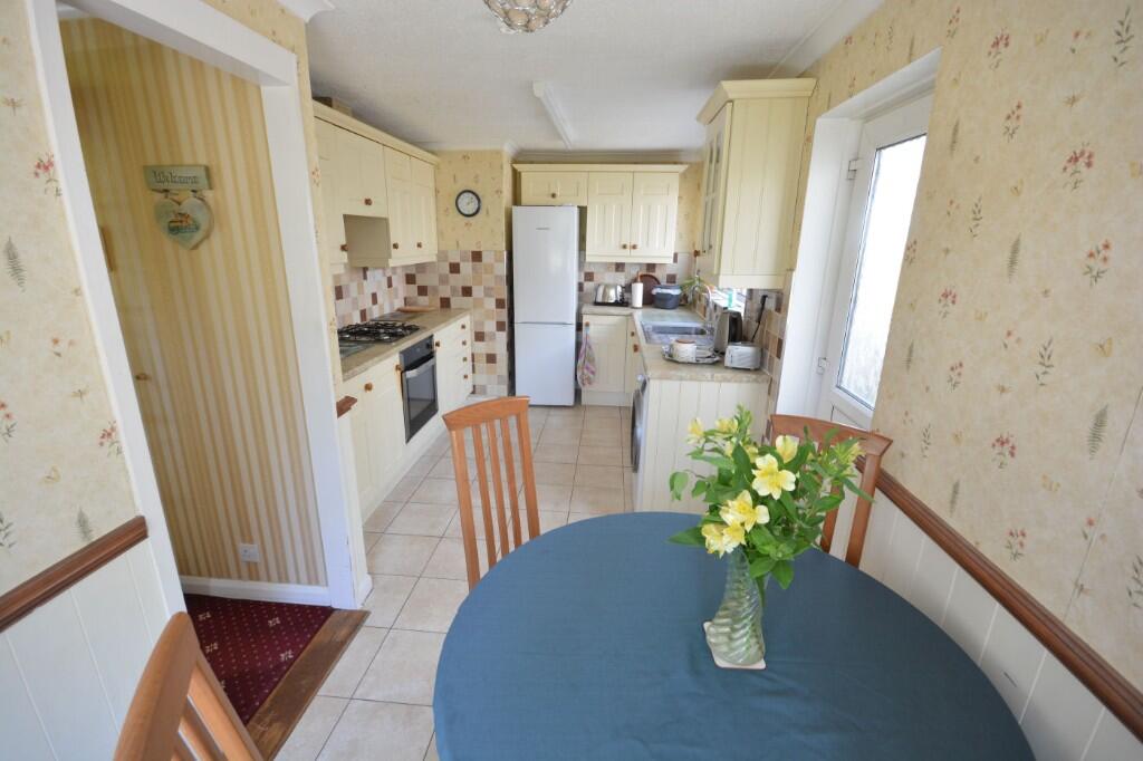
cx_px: 572
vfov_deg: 77.3
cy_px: 380
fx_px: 476
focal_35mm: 15
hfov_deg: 100.4
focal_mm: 10
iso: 400
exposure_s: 1/15
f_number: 8
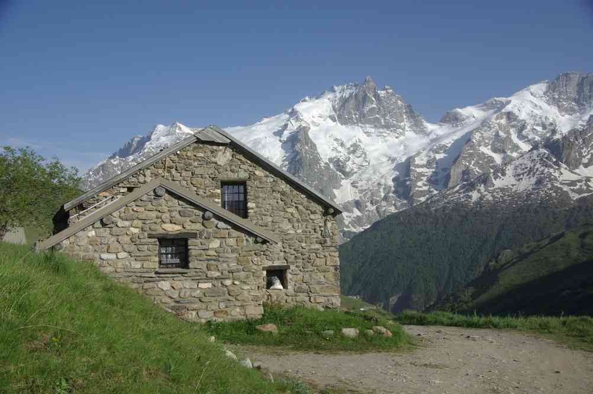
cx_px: 296
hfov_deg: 48.1
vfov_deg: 33.1
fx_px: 664
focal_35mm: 40
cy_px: 197
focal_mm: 26.9
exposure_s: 1/350
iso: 100
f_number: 8
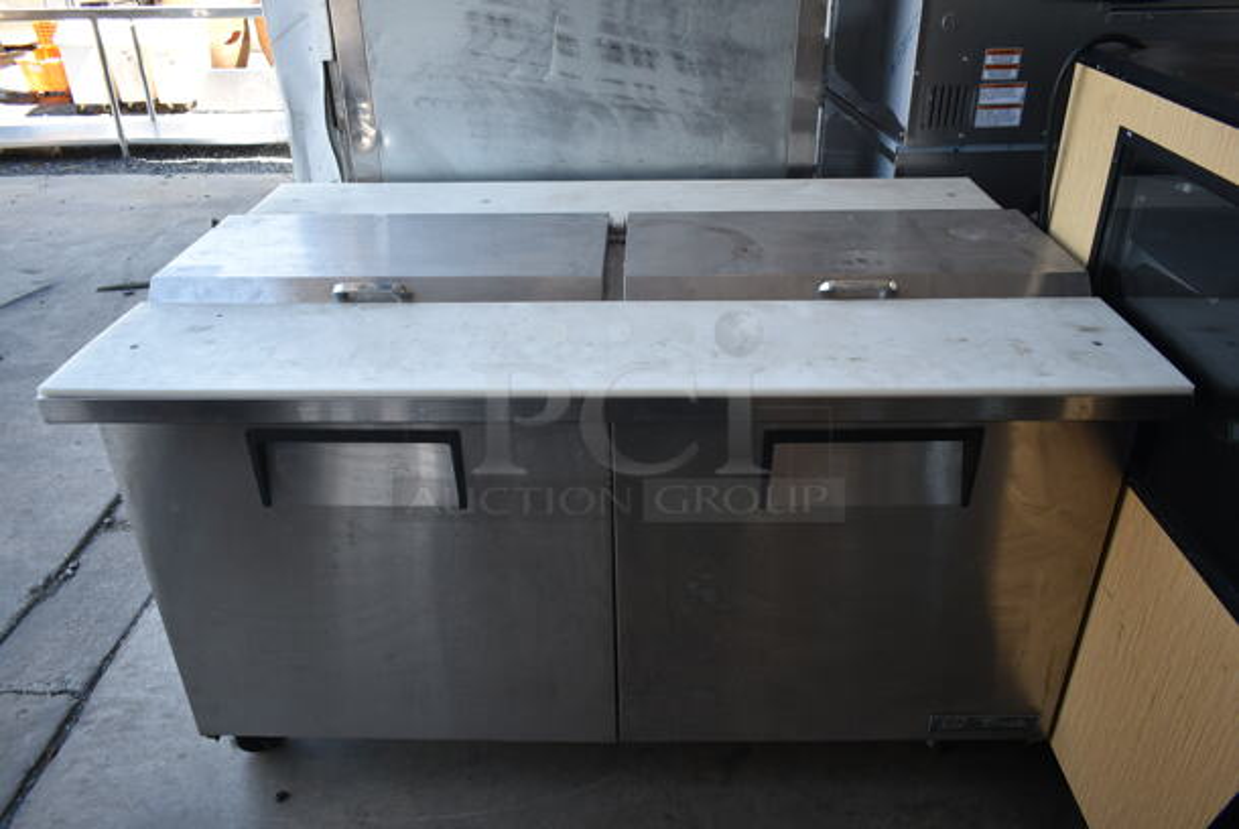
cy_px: 414
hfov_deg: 67.3
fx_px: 930
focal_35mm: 27
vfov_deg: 48.0
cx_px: 620
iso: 100
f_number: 3.5
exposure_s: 1/50
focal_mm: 18
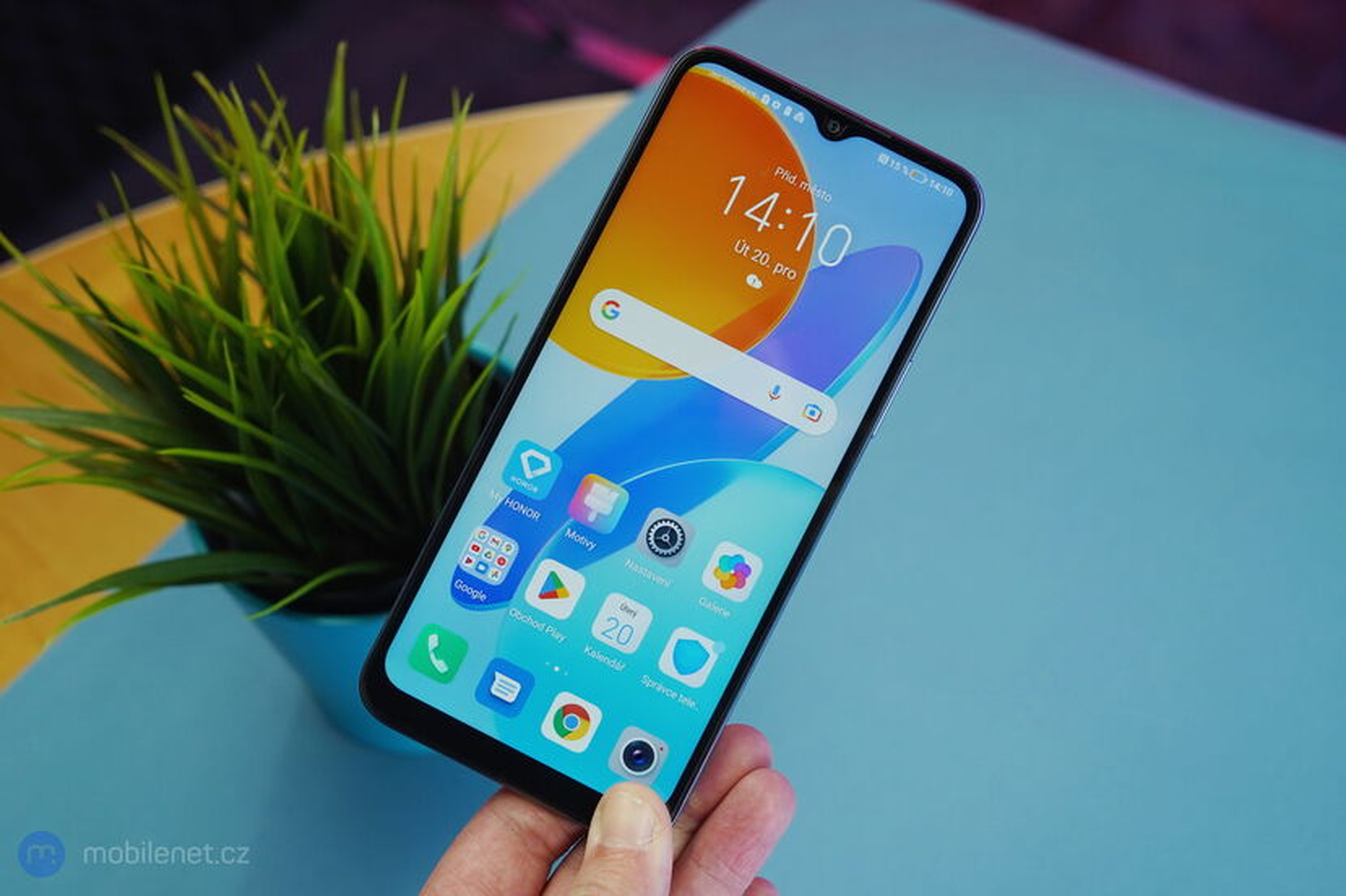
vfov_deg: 28.1
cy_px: 448
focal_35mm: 48
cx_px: 673
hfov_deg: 41.1
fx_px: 1794
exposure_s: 1/125
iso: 500
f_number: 6.3
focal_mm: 48
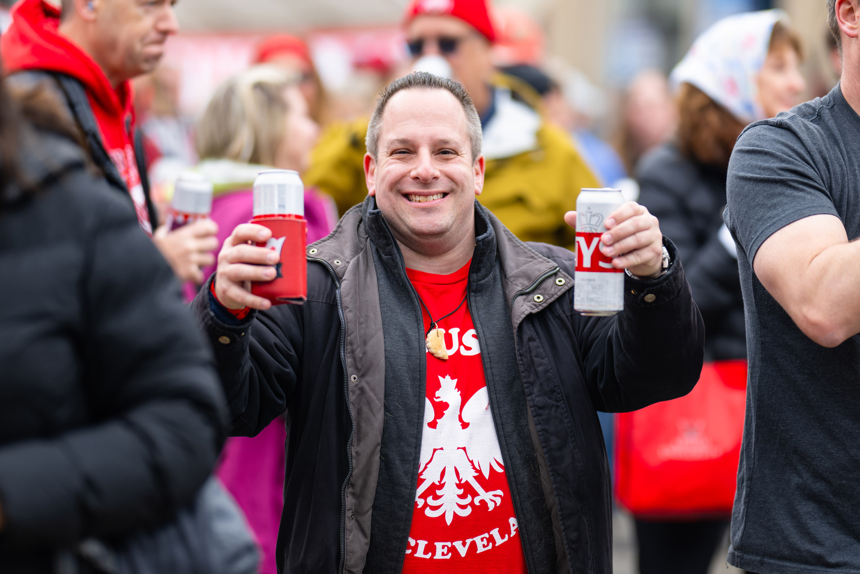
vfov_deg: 16.1
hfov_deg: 23.9
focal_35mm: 85
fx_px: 2030
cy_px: 287
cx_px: 430
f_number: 1.2
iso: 64
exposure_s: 1/1600
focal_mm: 85
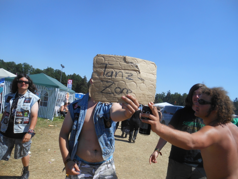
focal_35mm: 25
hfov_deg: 69.4
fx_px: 172
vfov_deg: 54.9
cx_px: 119
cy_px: 90
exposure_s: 1/1250
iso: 80
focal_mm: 4.5
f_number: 3.2
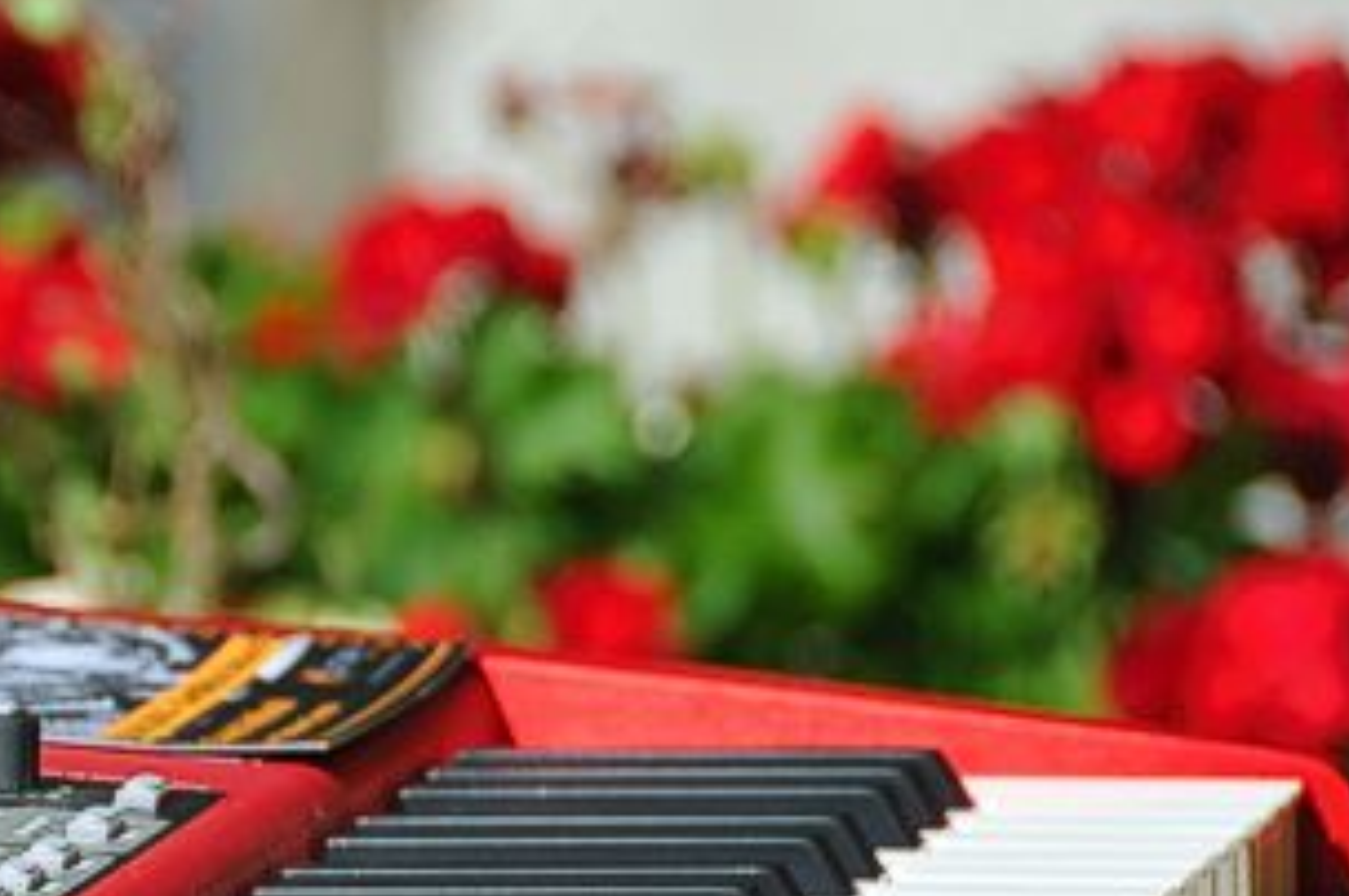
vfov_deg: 1.7
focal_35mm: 790
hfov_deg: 2.6
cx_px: -129
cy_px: 885
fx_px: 29571
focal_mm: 200
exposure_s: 1/1250
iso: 320
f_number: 5.6
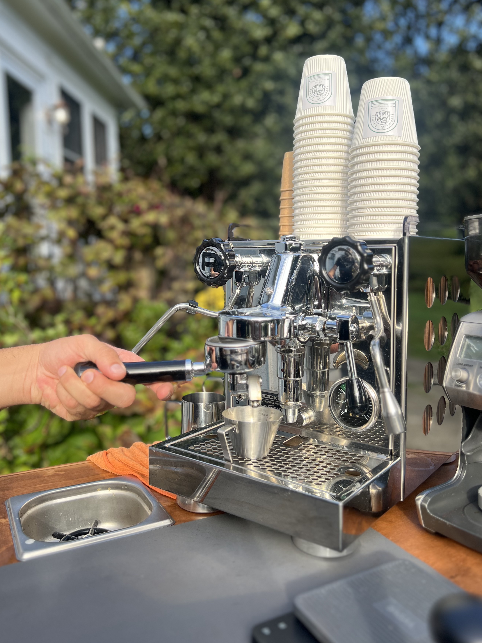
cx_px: 251
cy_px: 280
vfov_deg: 59.8
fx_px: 557
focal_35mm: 30
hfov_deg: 46.8
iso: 50
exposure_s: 1/827
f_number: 1.5
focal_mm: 5.7
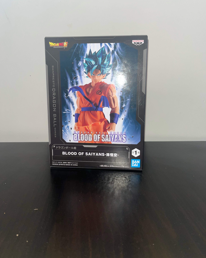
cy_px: 124
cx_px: 103
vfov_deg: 62.2
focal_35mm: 28
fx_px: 213
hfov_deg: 51.5
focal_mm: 5.1
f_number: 1.6
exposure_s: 1/4
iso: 40
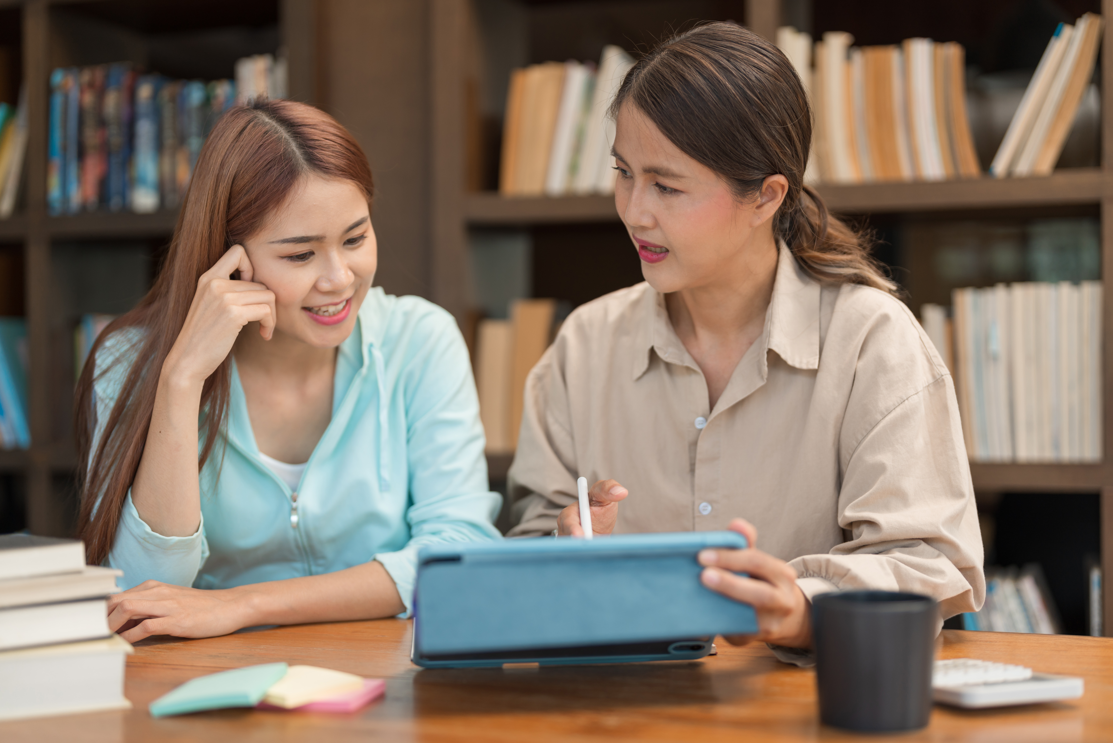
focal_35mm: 50
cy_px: 372
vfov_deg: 27.0
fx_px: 1546
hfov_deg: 39.6
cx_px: 556
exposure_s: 1/320
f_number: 1.4
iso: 200
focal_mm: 50
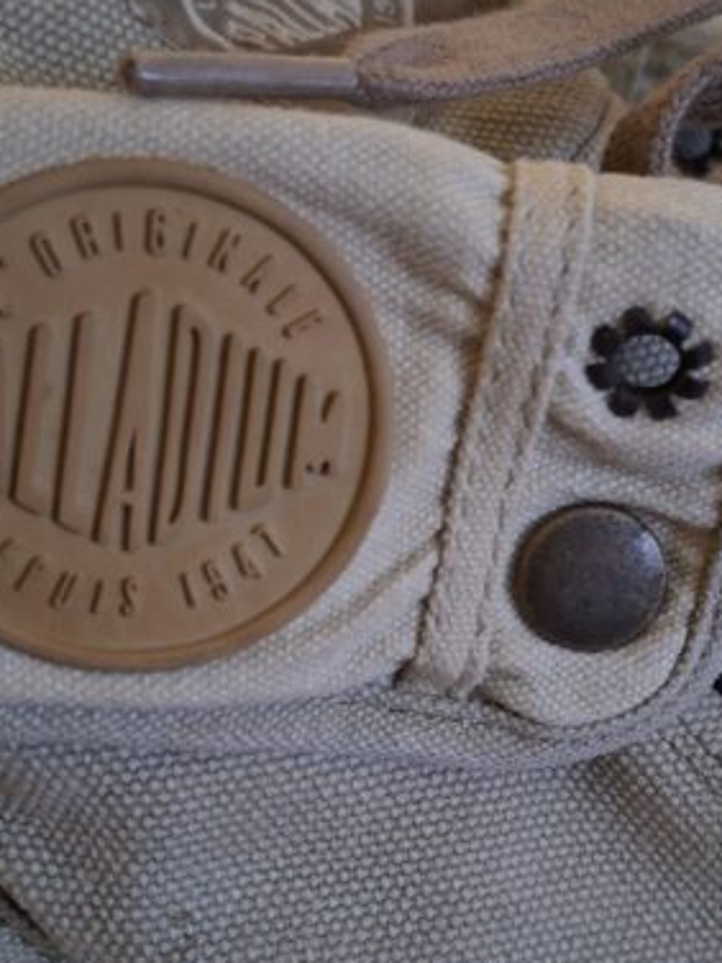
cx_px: 443
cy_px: 510
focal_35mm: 49
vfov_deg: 38.9
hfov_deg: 29.6
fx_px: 1363
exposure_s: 1/20
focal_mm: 5.54
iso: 800
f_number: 1.8
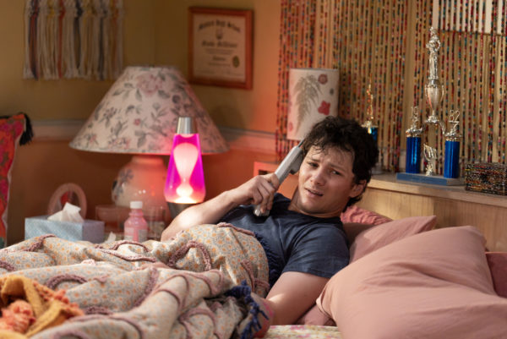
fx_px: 2325
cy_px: 170
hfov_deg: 12.4
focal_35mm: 165
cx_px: 254
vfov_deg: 8.3
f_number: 2.8
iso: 6400
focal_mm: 165
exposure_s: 1/125
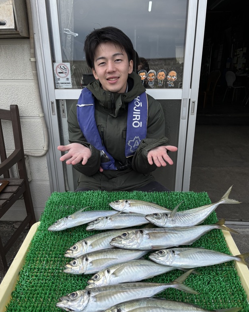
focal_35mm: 28
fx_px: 258
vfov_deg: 62.1
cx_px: 127
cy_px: 170
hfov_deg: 51.5
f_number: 1.6
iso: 50
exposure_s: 1/1139
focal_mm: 5.96
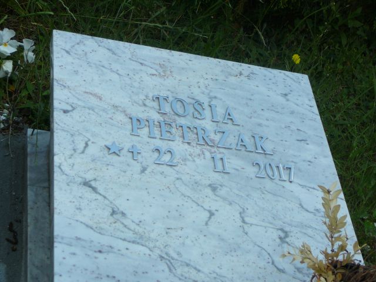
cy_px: 141
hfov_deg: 25.3
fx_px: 836
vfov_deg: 19.1
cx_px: 188
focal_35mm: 77
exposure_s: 1/400
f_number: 3.7
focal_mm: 11.5
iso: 80
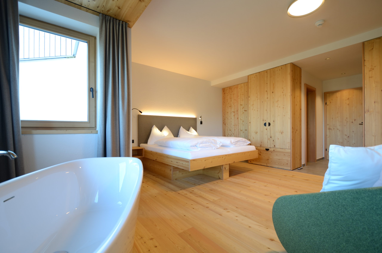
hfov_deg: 100.5
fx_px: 159
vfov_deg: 77.1
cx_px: 191
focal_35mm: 15
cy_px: 126
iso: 100
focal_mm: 10
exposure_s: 1/10
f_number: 3.5
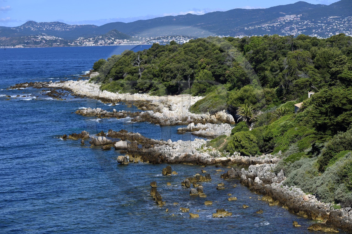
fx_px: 1094
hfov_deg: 18.3
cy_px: 117
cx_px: 176
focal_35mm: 112
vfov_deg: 12.2
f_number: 8
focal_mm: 112
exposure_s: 1/250
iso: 100
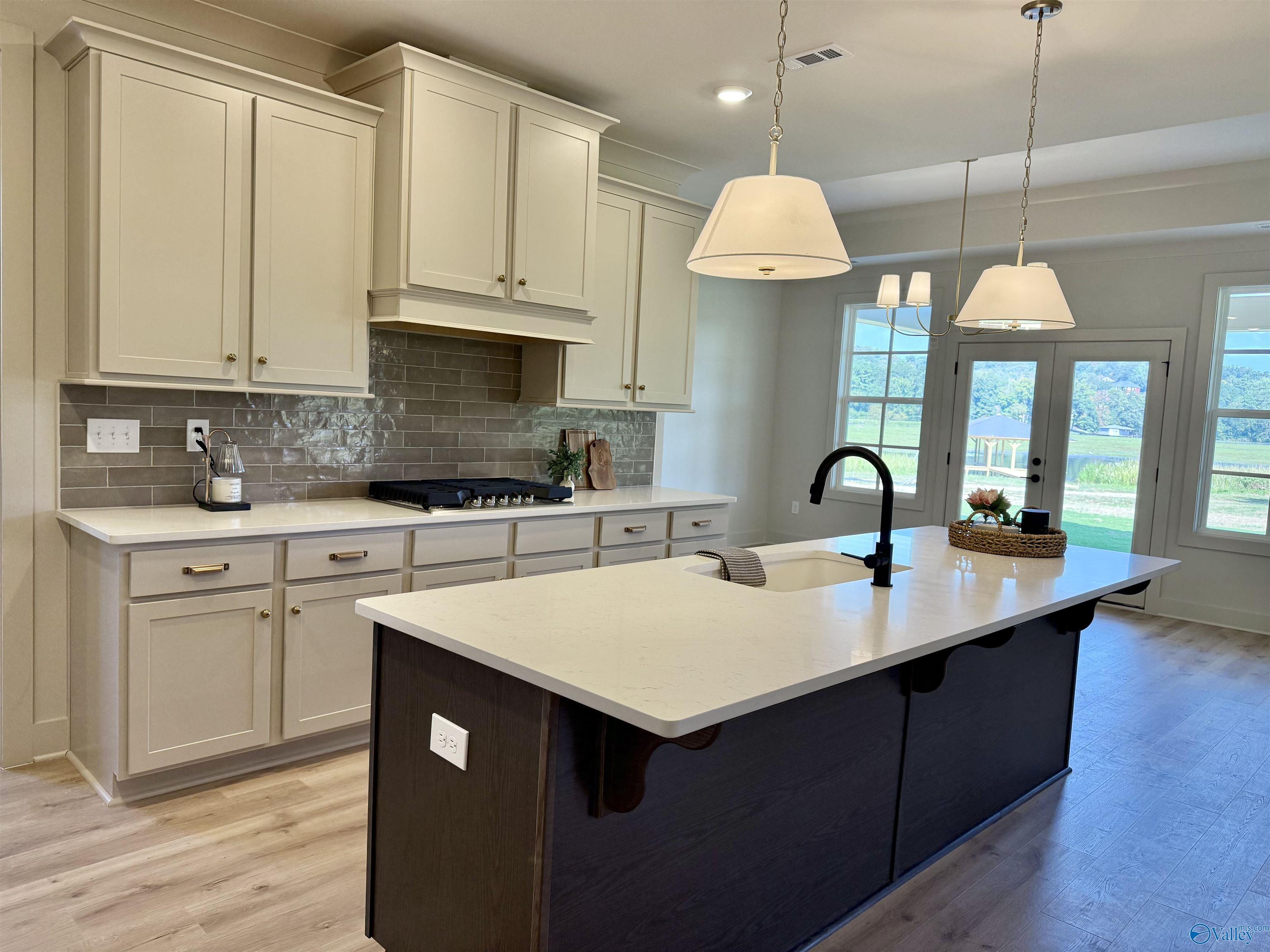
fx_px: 881
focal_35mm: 24
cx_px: 635
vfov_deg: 56.8
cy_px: 476
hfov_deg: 71.6
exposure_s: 1/237
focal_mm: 6.76
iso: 160
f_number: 1.78
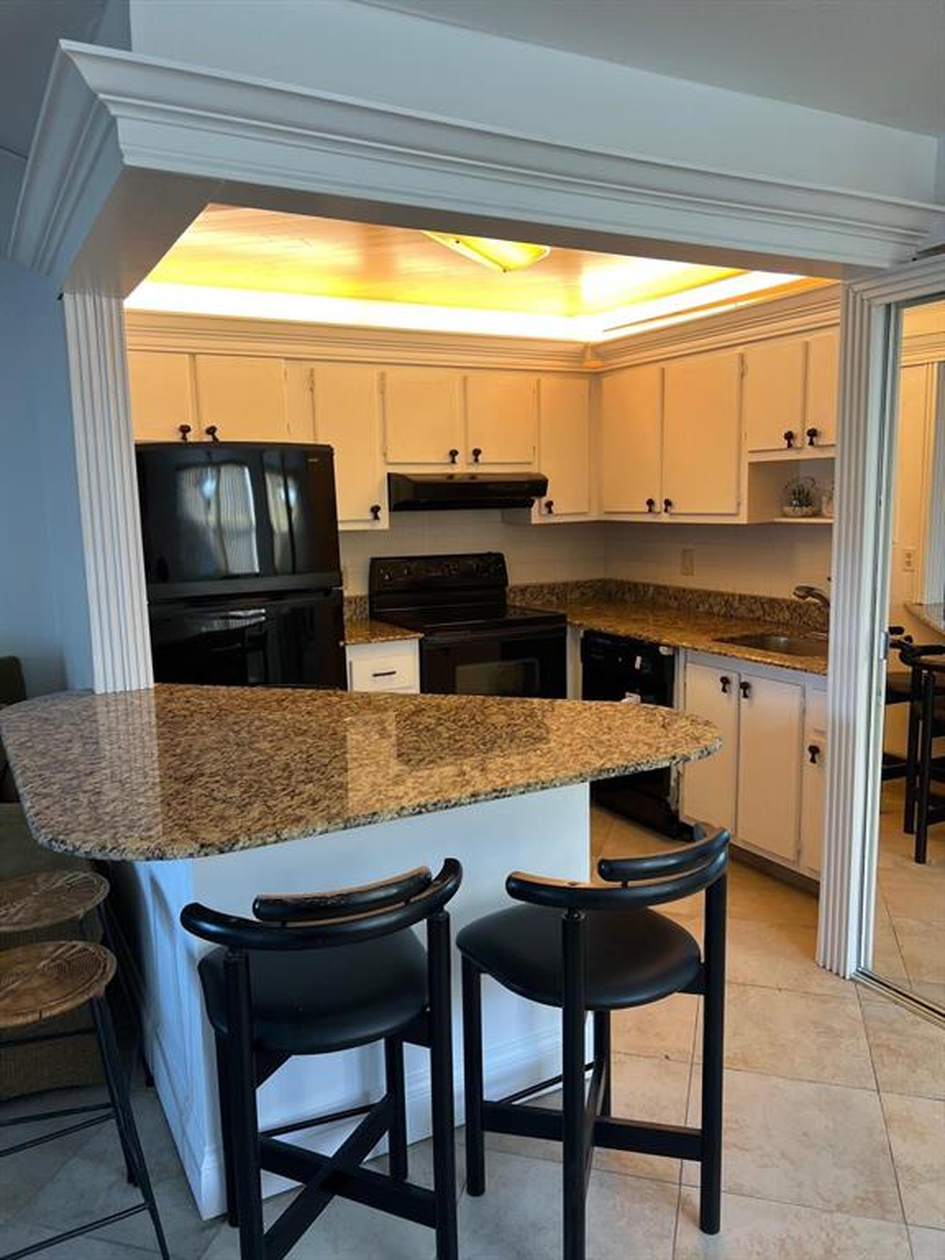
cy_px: 630
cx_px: 472
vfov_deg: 67.3
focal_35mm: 26
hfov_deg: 53.1
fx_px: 946
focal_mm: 5.7
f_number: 1.5
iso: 80
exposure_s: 1/60
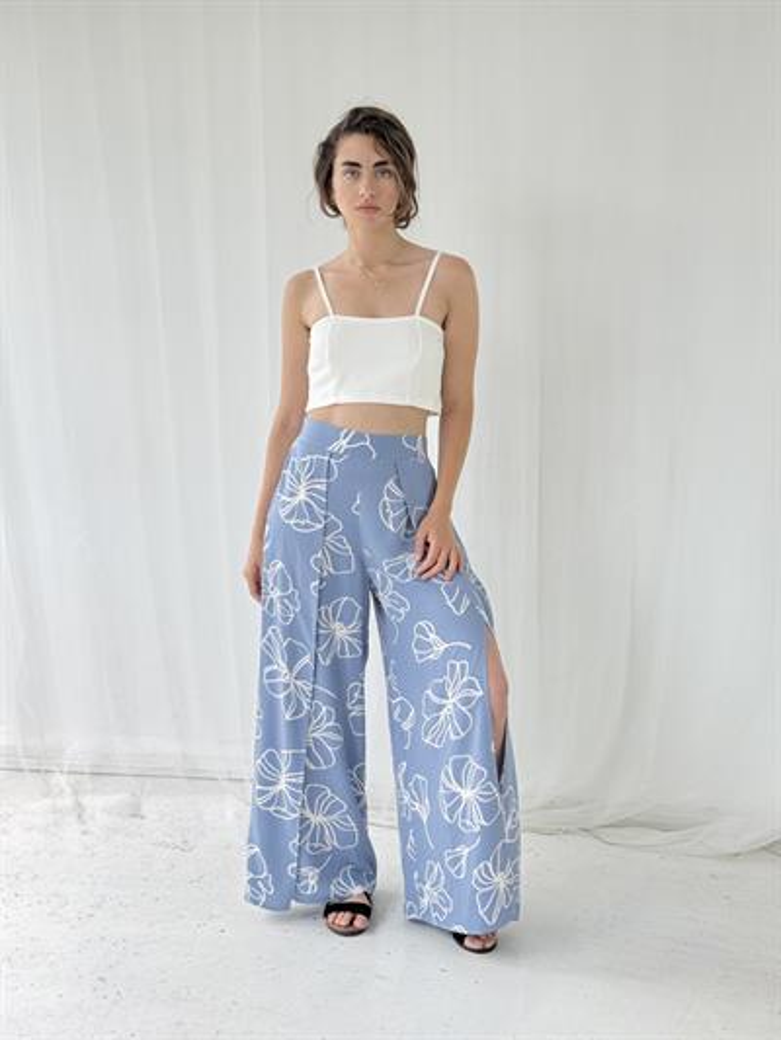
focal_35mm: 48
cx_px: 390
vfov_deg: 39.6
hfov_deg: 30.3
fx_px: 1443
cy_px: 520
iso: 64
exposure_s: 1/267
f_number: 1.78
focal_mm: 6.76
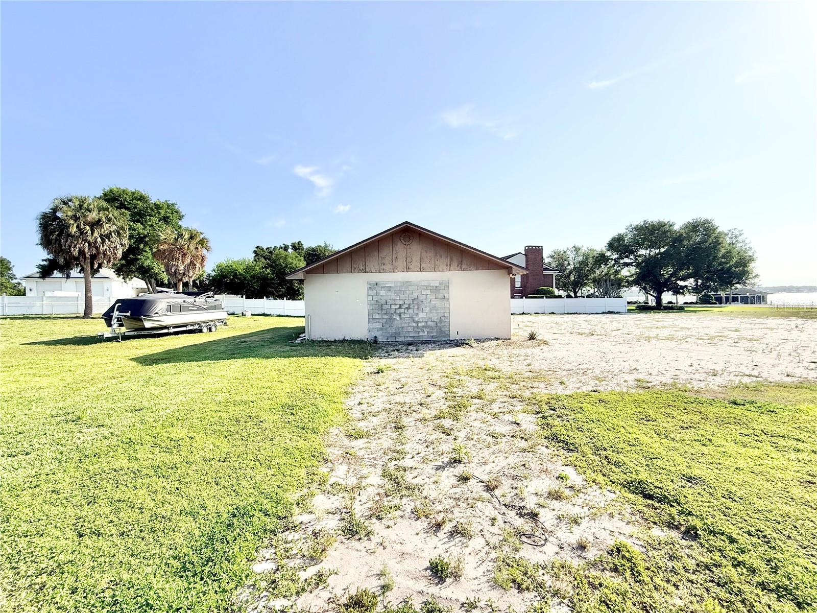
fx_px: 330
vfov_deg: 85.7
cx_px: 408
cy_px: 306
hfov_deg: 102.1
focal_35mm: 14
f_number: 2.2
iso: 50
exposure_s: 1/2237
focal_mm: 2.22
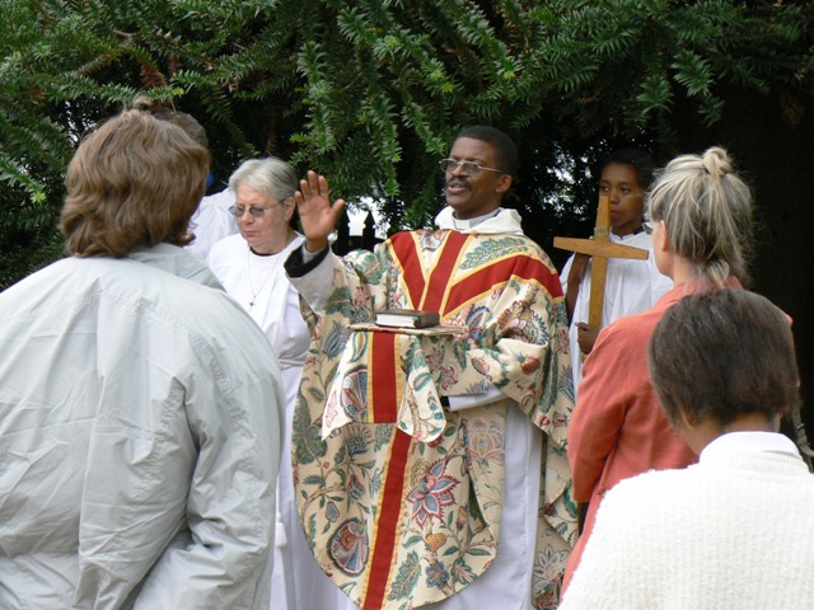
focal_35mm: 122
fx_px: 2869
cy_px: 305
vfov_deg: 12.1
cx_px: 407
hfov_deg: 16.1
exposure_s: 1/125
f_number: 5
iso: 80
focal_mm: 20.3
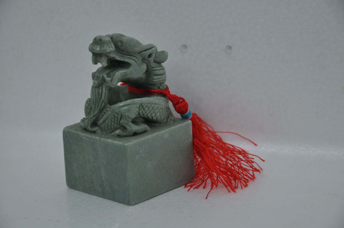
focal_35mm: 120
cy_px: 114
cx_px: 172
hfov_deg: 17.1
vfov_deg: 11.4
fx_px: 1145
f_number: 5.3
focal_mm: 80
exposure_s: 1/80
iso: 400
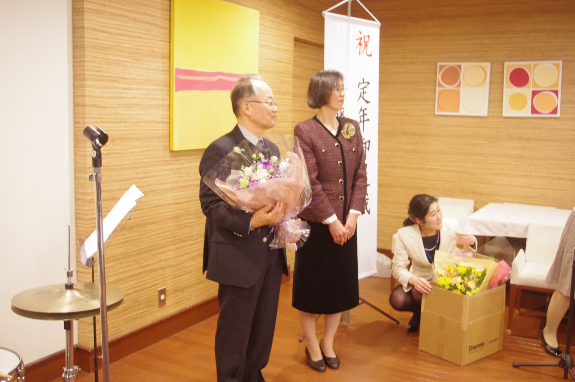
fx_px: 622
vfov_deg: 34.1
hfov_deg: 49.6
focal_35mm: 39
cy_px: 191
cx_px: 288
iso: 2000
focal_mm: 26.25
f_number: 4
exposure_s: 1/20
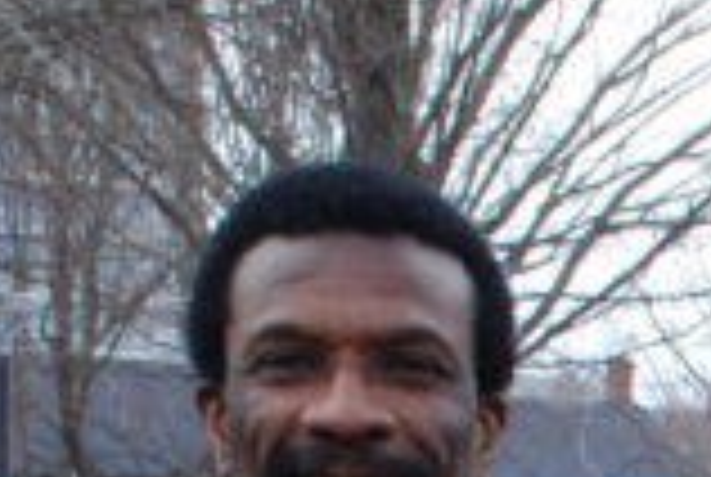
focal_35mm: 233
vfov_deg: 5.7
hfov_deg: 8.4
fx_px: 4610
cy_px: 1213
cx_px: 1323
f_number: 11
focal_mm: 24
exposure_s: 1/160
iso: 800
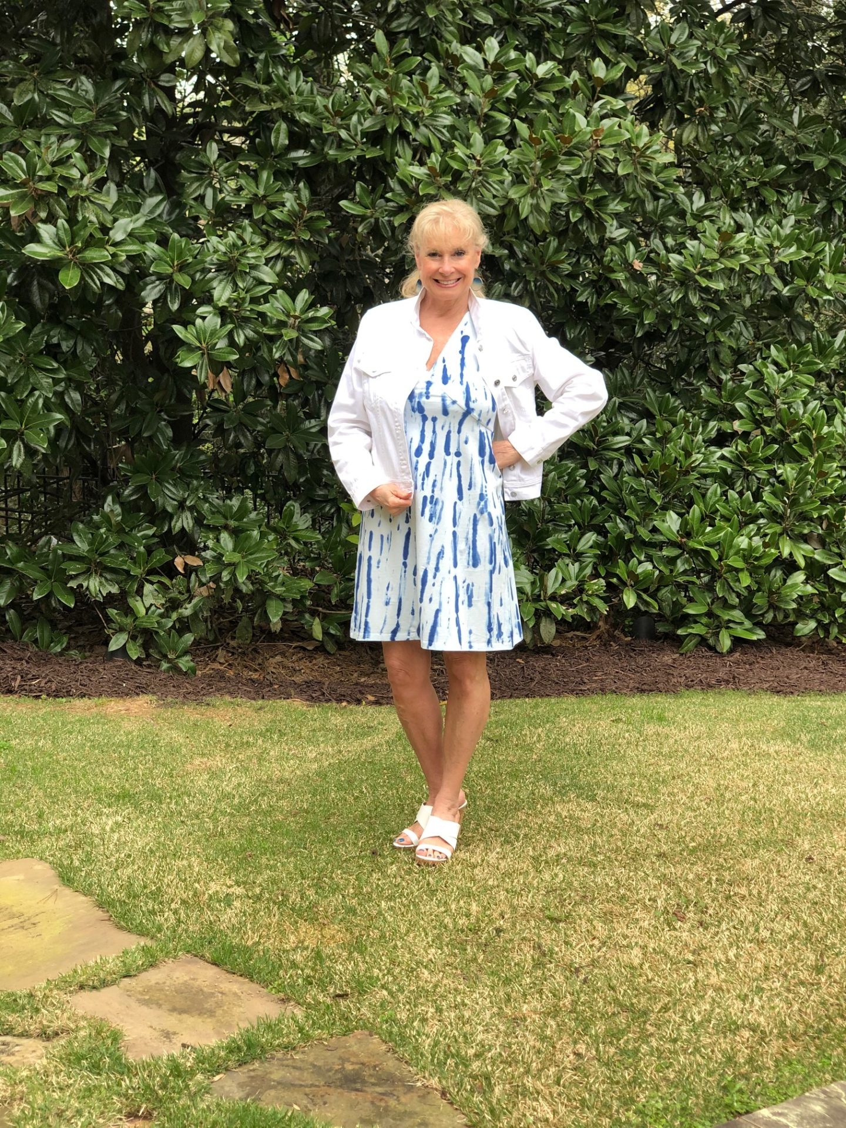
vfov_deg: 36.8
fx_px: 1694
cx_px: 423
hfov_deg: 28.0
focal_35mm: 52
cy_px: 564
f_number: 2.4
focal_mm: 6
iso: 25
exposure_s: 1/120
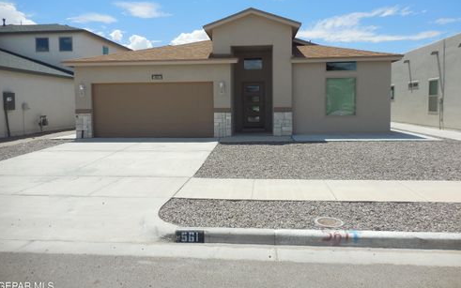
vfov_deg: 45.9
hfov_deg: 68.4
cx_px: 231
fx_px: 339
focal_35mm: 27
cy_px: 126
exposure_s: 1/200
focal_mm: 4.5
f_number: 10.5
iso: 125
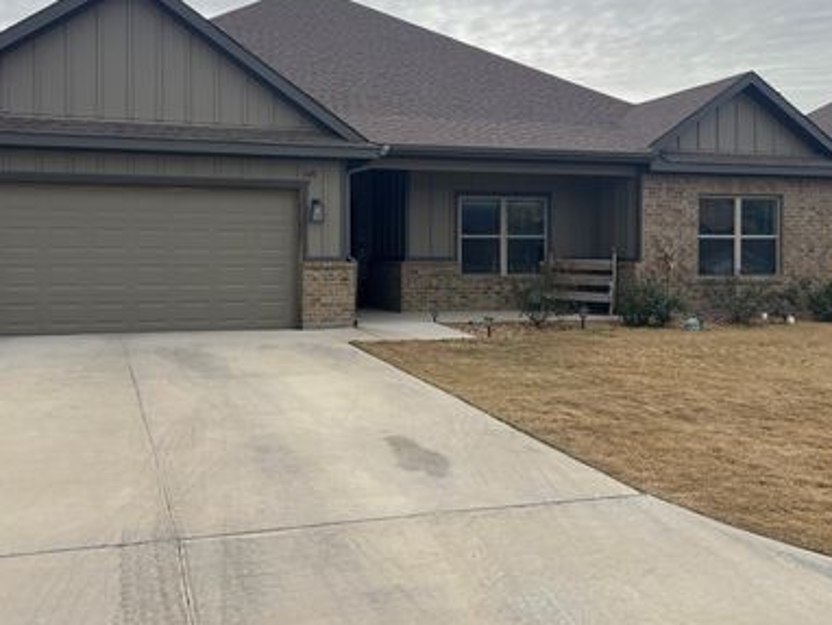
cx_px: 353
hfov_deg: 53.7
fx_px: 818
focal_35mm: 34
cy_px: 252
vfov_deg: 41.7
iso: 50
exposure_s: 1/4016
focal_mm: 5.1
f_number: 1.6
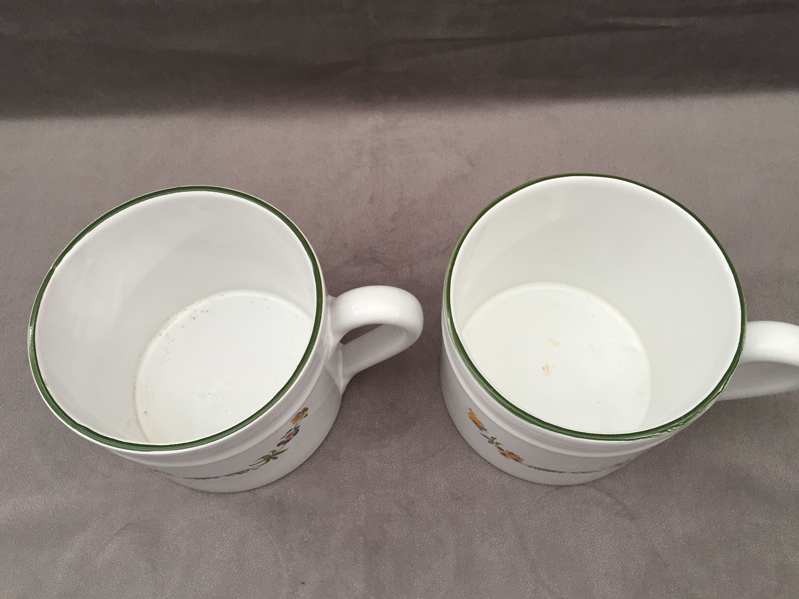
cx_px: 400
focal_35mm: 30
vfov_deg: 46.8
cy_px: 296
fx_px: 692
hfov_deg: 60.0
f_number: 2.2
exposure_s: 1/30
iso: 40
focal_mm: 4.15
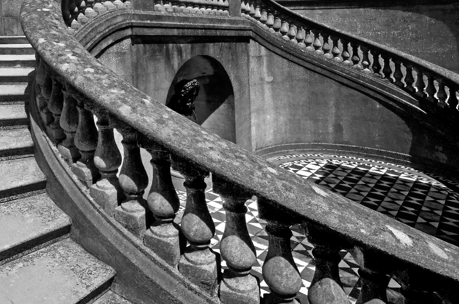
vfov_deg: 49.0
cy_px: 75
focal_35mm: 25
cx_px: 118
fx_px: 318
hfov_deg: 67.3
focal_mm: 10
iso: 100
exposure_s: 1/100
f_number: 9
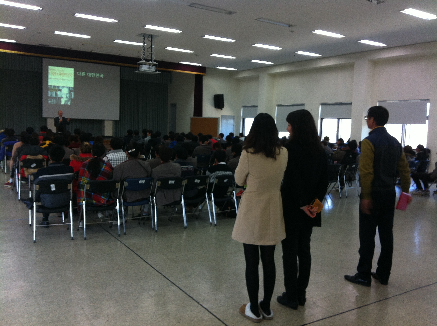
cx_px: 218
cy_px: 163
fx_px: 441
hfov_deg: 52.7
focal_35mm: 35
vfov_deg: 40.6
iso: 80
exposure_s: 1/24
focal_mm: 3.85
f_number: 2.8
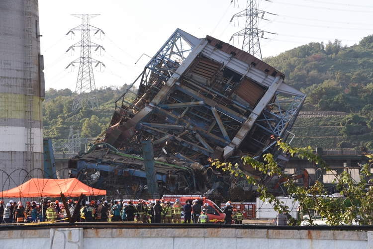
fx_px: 1037
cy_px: 124
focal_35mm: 100
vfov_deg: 13.7
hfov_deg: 20.4
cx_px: 186
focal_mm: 100
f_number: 11
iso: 500
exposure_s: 1/200
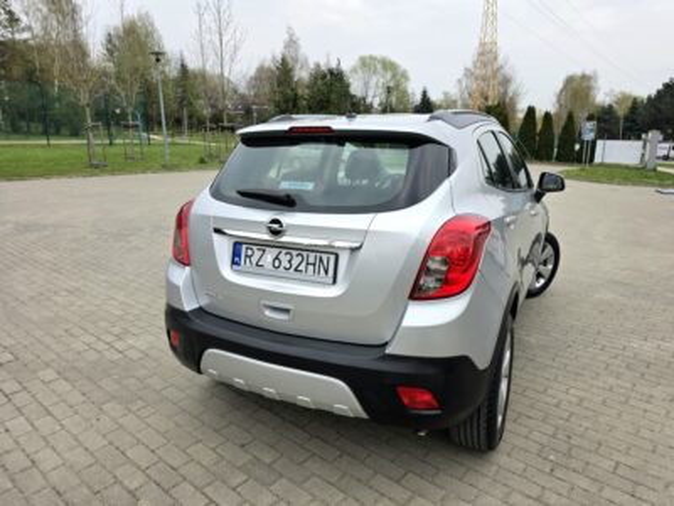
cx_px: 337
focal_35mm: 23
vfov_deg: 58.9
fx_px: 448
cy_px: 253
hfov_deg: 73.9
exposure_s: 1/3333
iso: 64
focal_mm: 6.5
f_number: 1.4
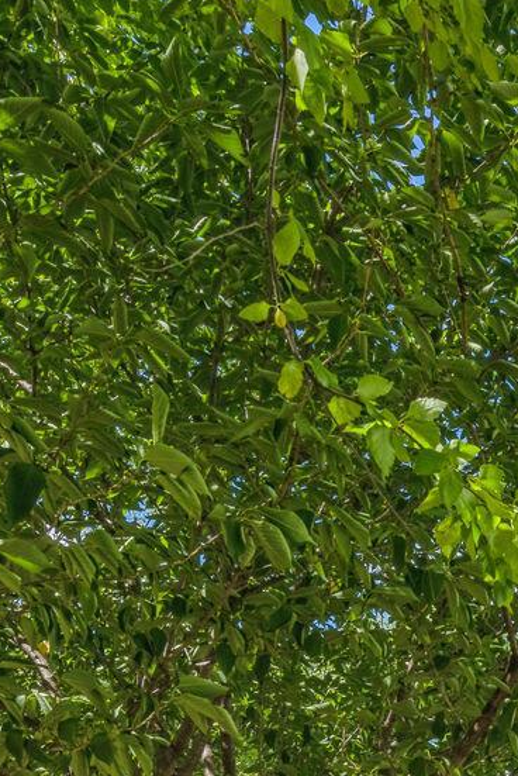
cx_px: 676
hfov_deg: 24.3
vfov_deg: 36.9
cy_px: 755
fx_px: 1047
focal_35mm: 49
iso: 200
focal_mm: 15.5
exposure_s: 1/250
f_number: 9
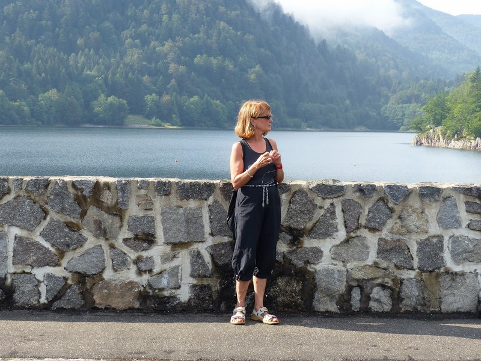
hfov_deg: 24.4
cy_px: 180
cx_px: 240
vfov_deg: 18.4
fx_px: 1112
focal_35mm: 80
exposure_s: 1/320
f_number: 4
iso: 100
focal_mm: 13.5
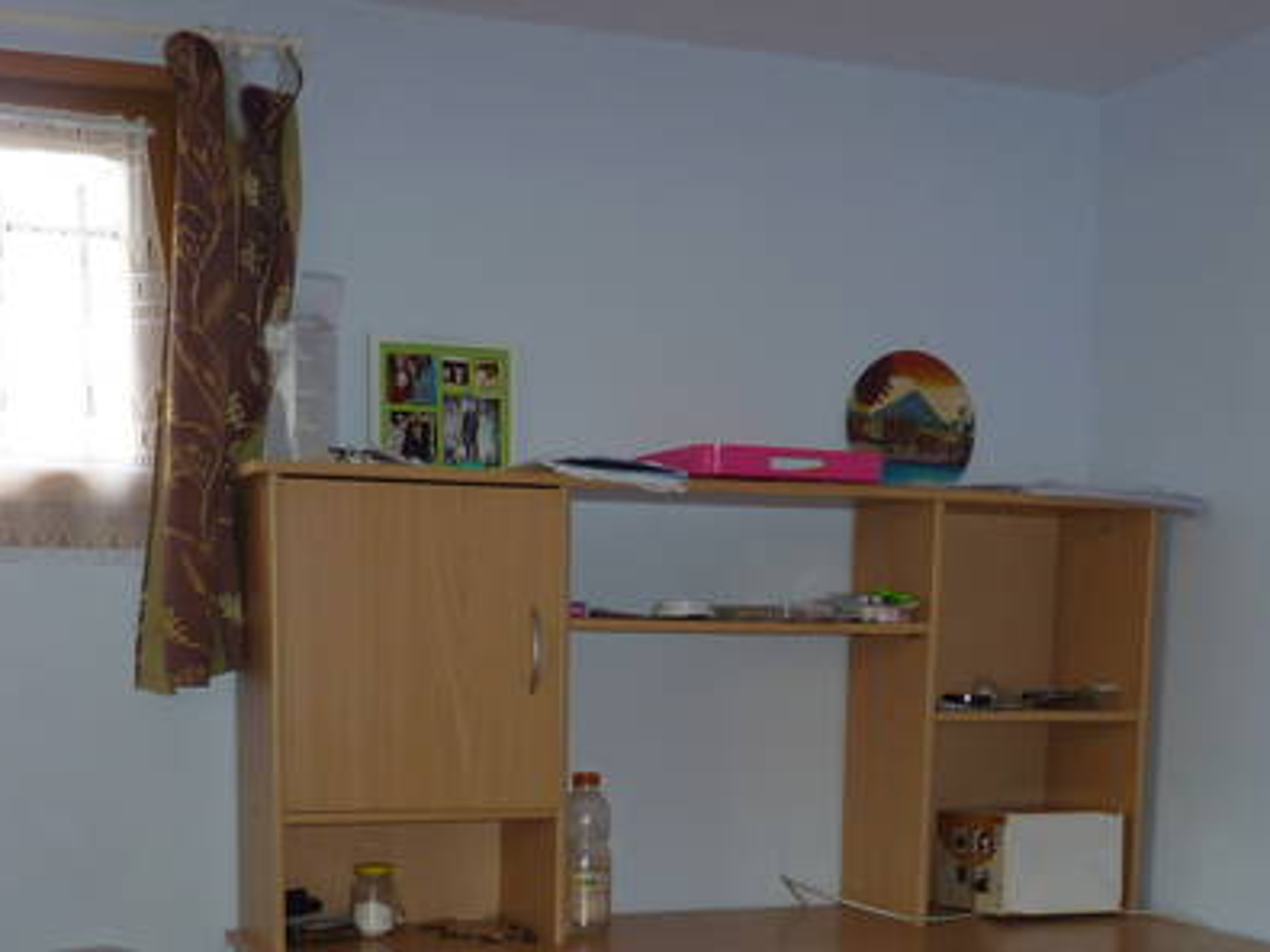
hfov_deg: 38.2
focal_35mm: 50
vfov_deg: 27.6
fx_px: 1834
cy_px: 926
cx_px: 569
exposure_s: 1/30
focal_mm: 4.1
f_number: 3.3
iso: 80
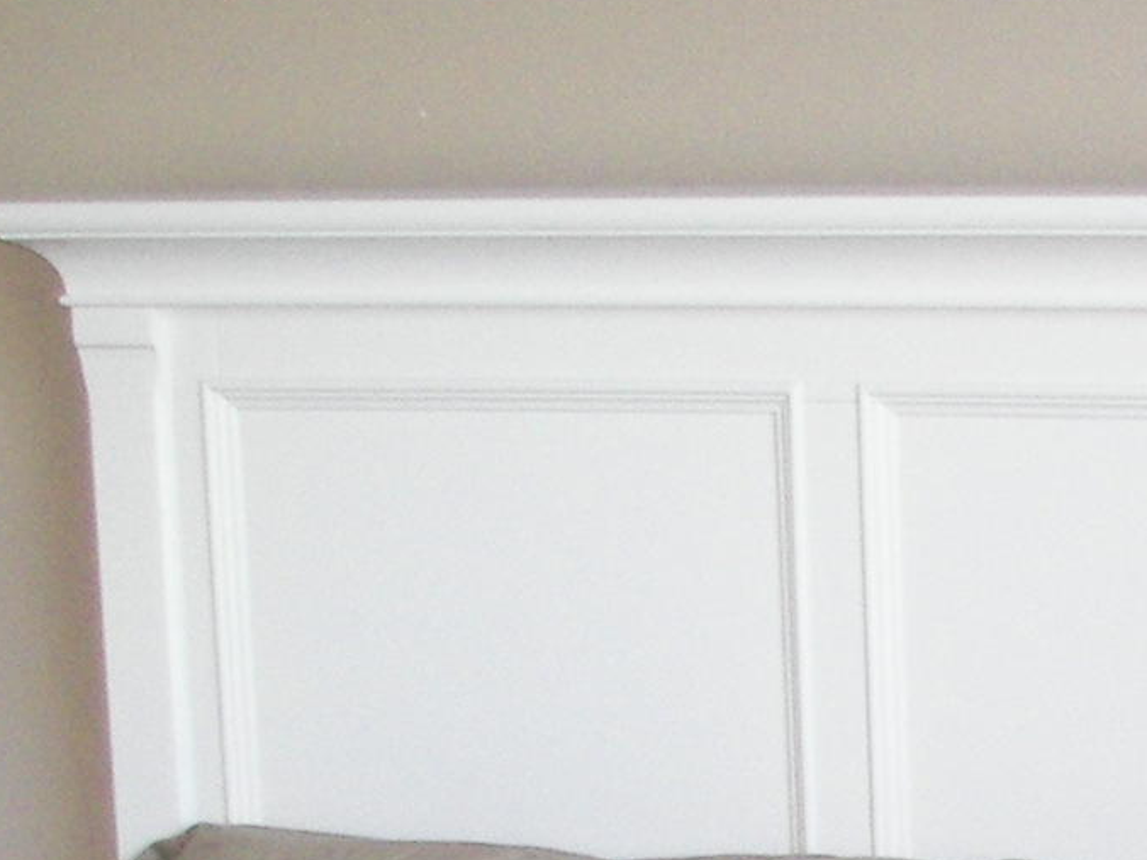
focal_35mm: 138
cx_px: 1337
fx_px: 4573
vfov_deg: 10.5
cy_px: 1081
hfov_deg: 13.9
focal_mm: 6
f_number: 2.8
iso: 160
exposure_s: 1/30
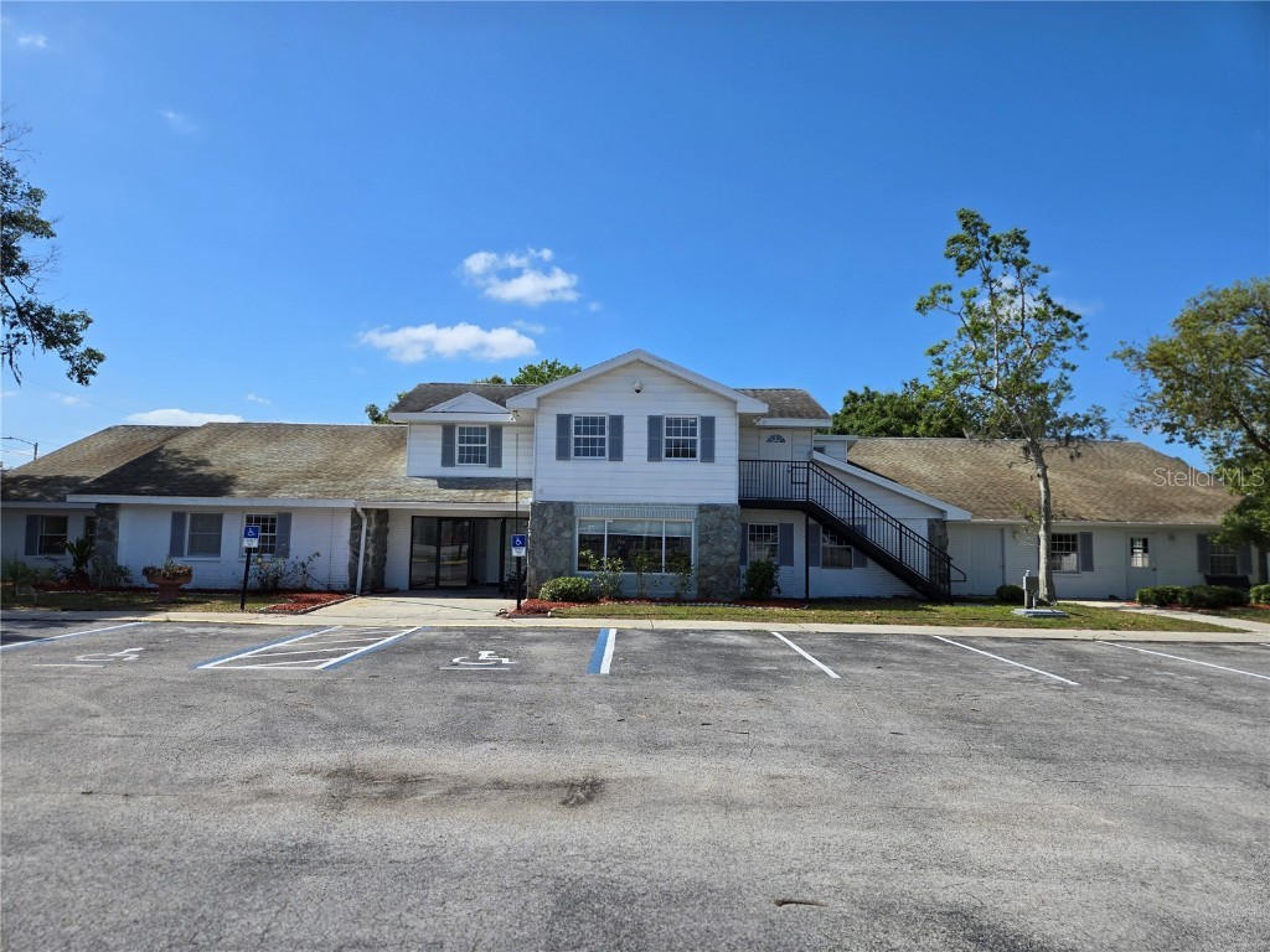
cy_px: 476
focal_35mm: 23
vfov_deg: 58.9
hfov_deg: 73.9
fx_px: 844
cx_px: 635
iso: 25
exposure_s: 1/2122
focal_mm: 5.4
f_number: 1.8
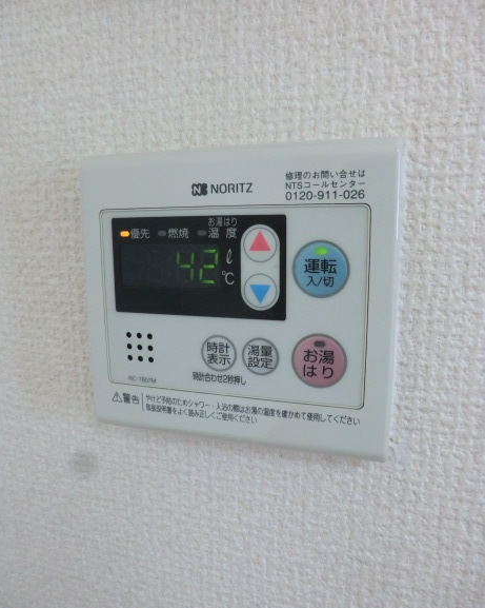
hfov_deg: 54.9
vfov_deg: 66.0
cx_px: 234
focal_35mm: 26
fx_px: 467
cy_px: 312
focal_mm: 4.3
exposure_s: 1/60
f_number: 3.2
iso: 250
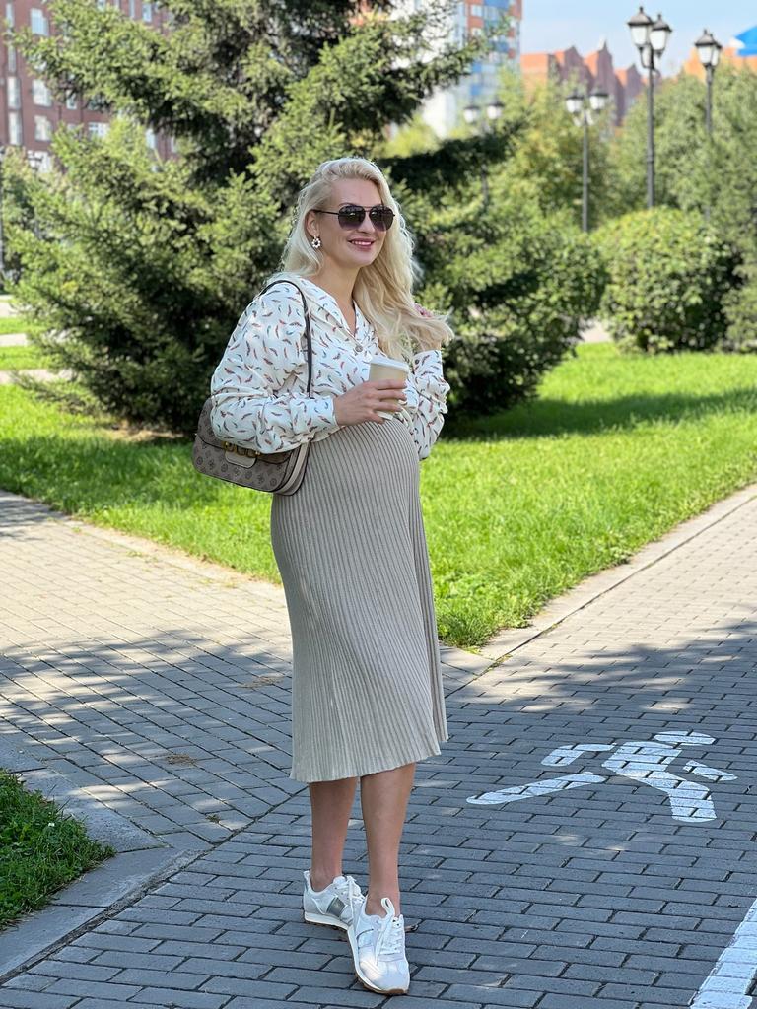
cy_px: 504
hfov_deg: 19.1
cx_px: 378
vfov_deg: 25.3
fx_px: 2245
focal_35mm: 77
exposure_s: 1/144
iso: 20
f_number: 2.8
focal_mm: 9
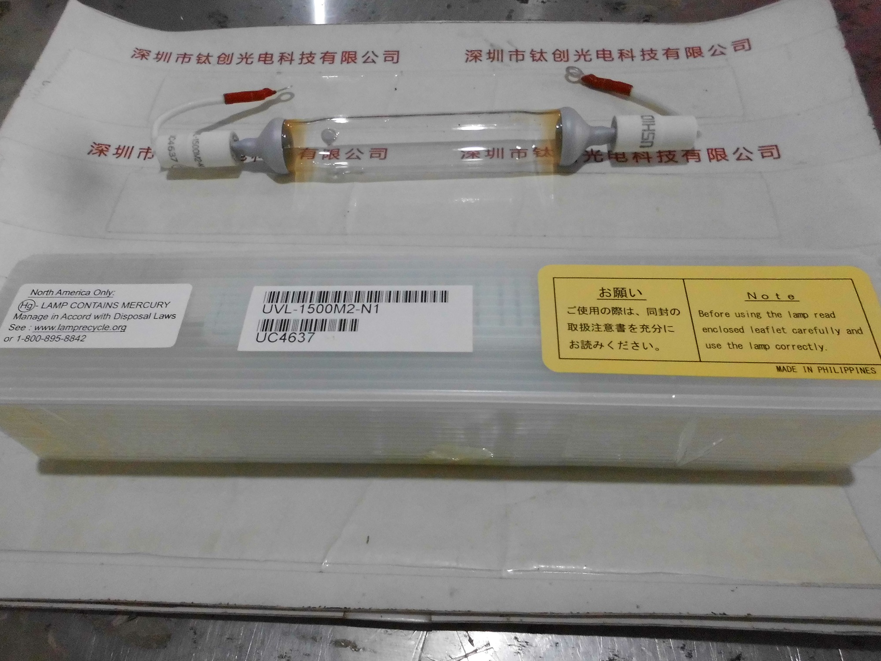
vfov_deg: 53.1
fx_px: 662
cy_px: 330
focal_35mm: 26
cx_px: 440
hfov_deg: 67.3
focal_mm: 4.6
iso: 400
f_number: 3.2
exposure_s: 1/15
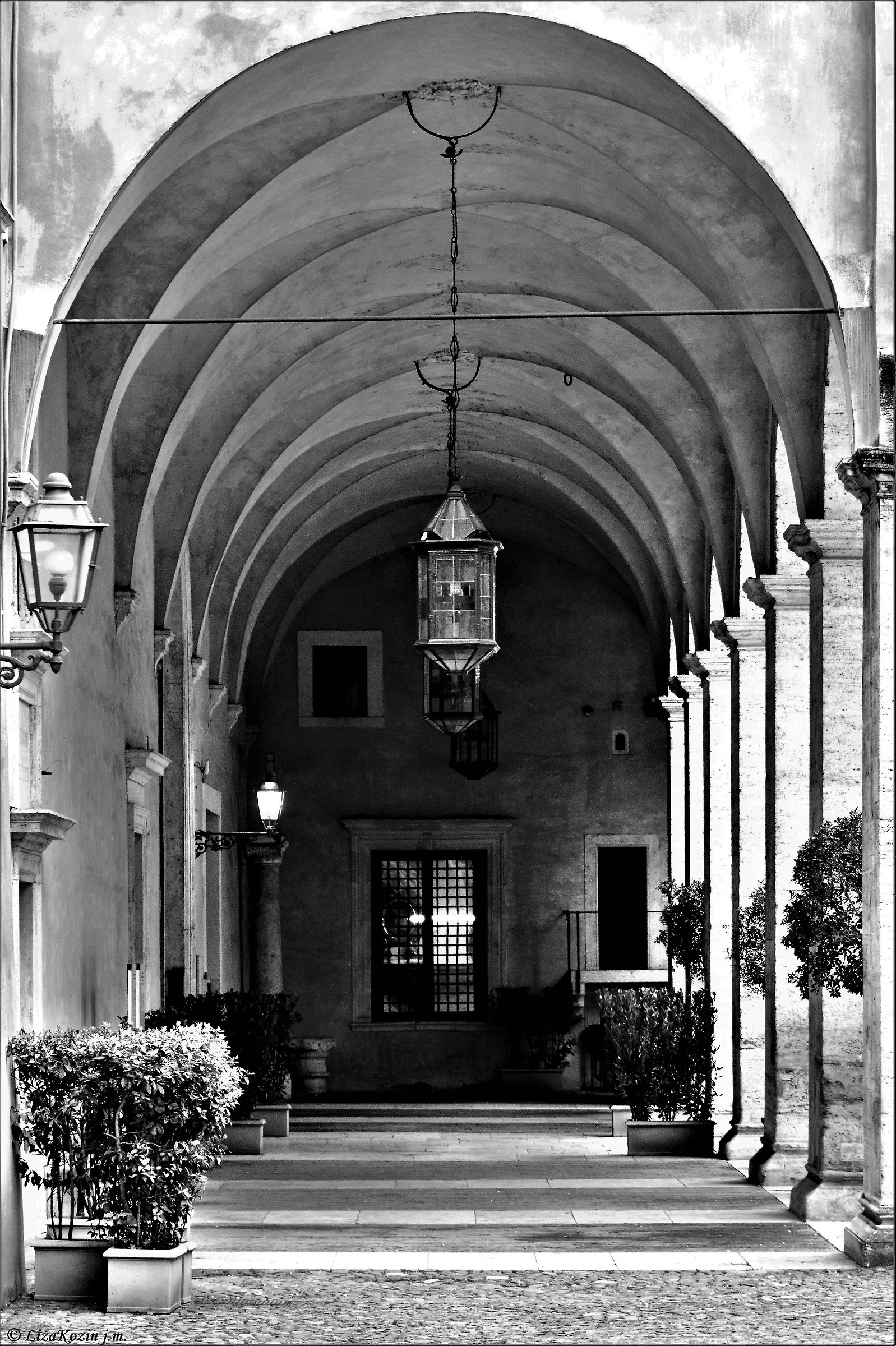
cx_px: 448
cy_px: 673
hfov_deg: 13.0
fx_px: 3923
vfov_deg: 19.5
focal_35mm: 105
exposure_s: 1/125
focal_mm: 70
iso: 1600
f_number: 4
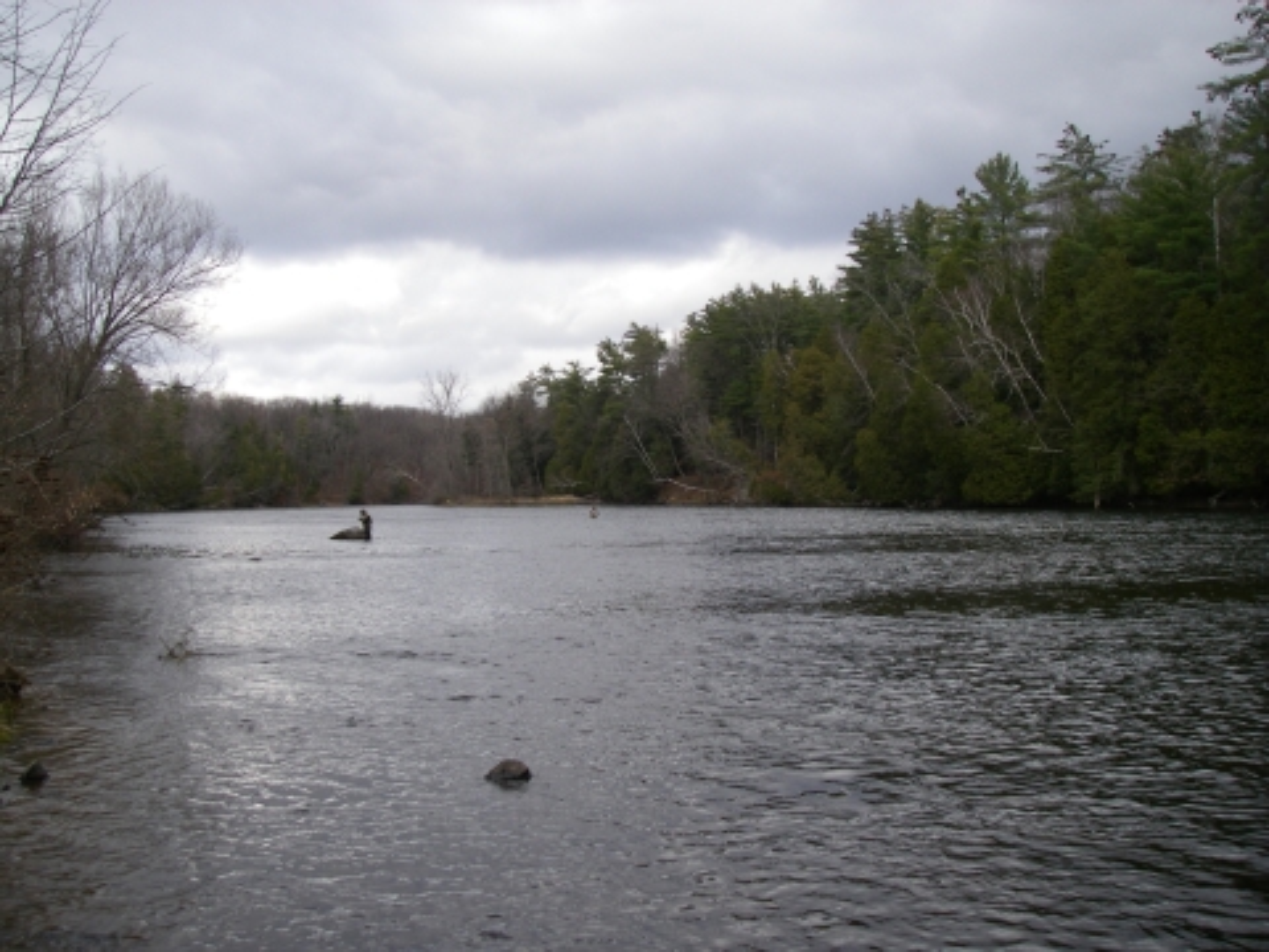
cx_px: 634
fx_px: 1393
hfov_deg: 49.0
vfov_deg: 37.7
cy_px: 476
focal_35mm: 38
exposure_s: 1/250
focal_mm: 6.3
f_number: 3.3
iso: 64
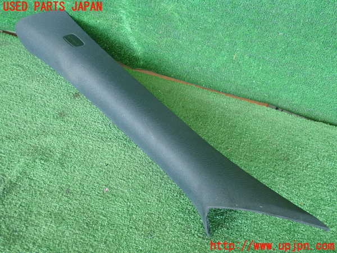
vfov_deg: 36.0
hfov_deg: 46.8
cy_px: 126
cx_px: 168
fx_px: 389
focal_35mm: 40
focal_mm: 7.34
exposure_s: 1/40
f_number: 2.8
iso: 200
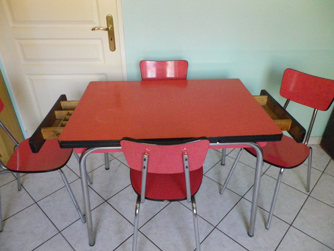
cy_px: 126
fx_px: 270
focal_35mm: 28
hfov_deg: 63.4
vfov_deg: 49.7
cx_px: 167
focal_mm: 4.9
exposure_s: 1/40
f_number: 2.6
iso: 800
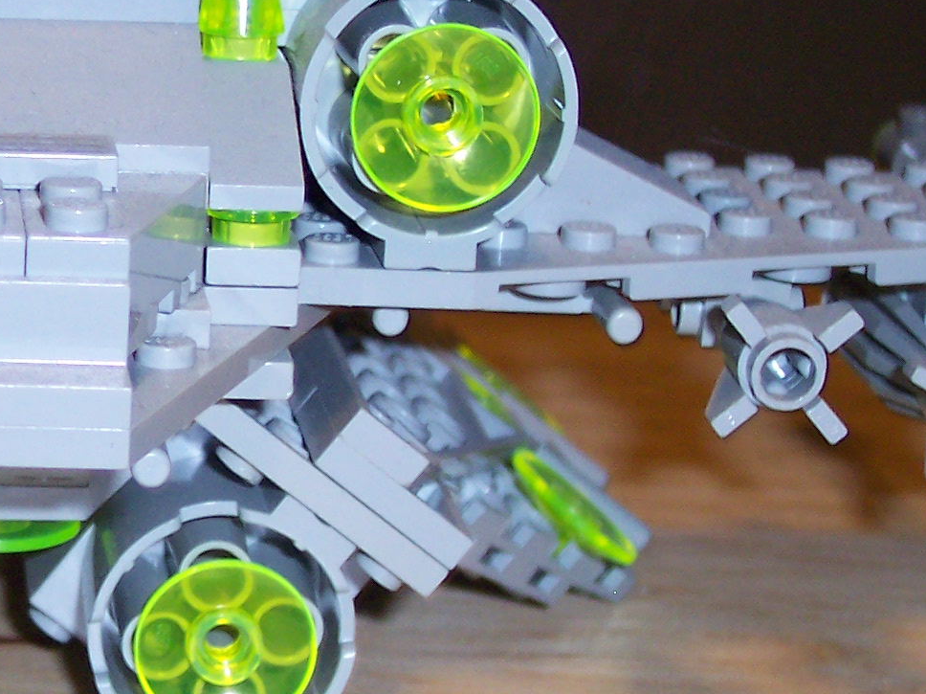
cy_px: 409
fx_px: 3636
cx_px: -3
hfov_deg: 14.3
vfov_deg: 10.9
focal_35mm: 136
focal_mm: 10.7
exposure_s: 1/30
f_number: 3.4
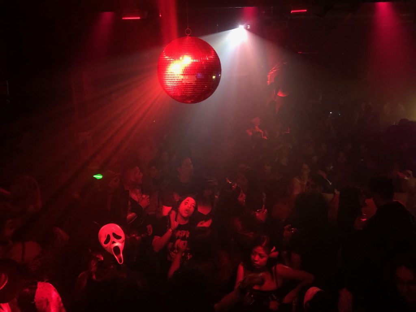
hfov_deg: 63.4
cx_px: 208
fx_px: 336
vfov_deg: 49.7
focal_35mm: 28
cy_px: 156
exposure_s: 1/30
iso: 500
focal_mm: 3.99
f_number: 1.8
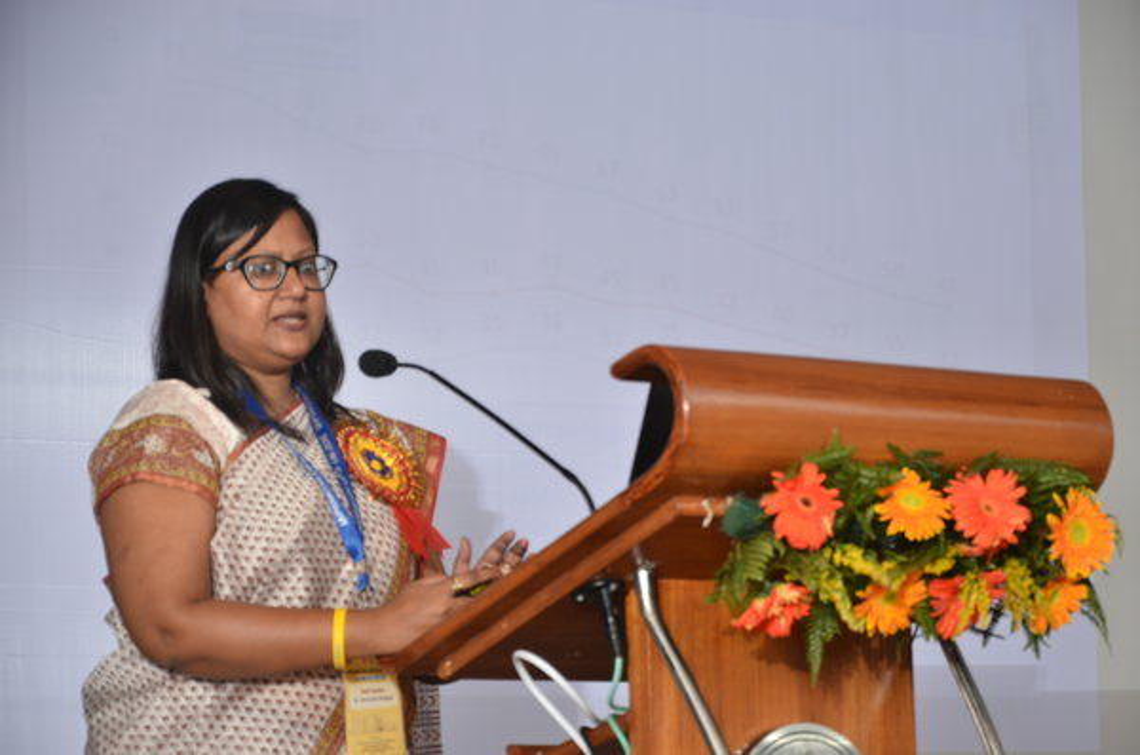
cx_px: 570
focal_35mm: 112
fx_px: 3554
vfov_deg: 12.1
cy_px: 378
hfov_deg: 18.2
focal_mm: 75
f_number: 5.6
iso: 200
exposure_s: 1/125
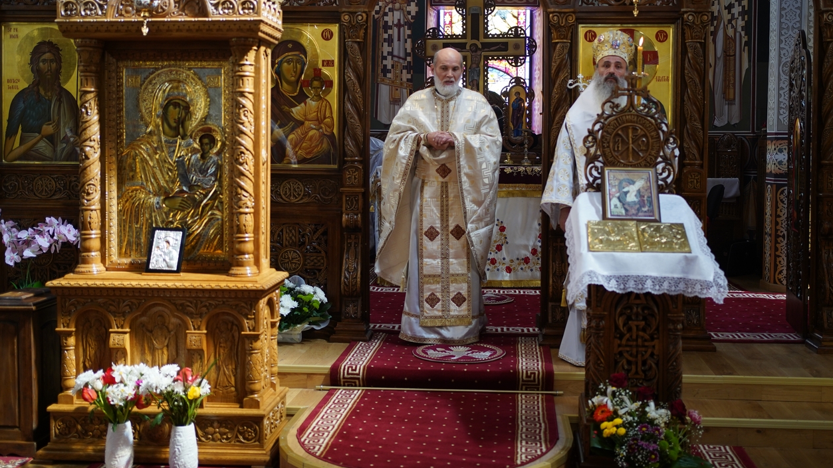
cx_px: 442
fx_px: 928
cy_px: 172
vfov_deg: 28.2
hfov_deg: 48.3
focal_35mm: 42
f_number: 2
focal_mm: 35
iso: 320
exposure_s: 1/125
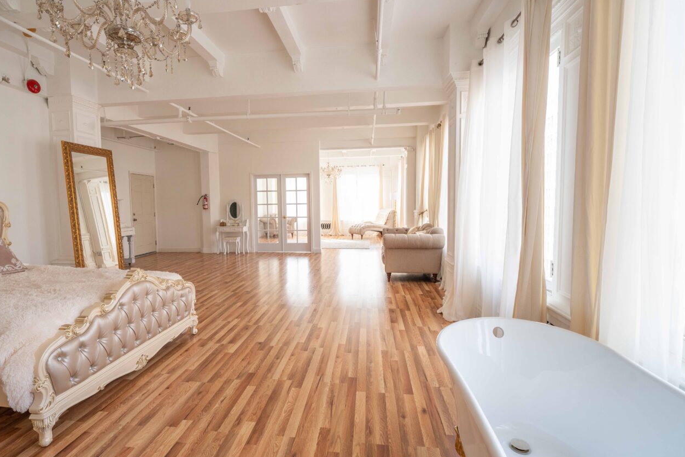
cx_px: 318
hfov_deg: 86.8
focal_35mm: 19
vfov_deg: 64.5
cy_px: 225
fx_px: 361
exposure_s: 1/125
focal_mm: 17
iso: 640
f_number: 7.1
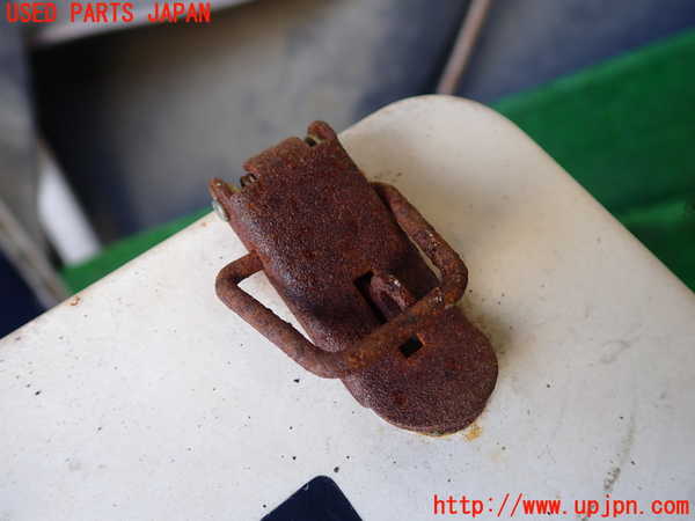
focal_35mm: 30
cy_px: 260
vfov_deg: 46.8
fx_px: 602
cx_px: 348
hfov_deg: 60.0
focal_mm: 5.4
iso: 100
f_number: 2.3
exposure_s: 1/80
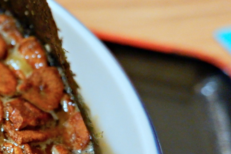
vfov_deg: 18.2
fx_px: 481
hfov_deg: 23.1
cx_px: -91
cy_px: 88
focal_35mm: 75
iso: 3200
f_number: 3.5
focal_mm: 15
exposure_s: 1/34
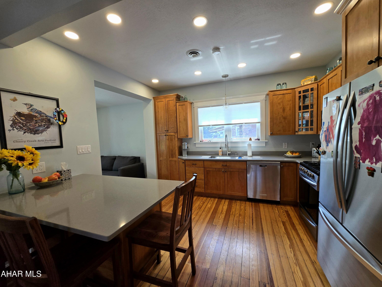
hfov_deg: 106.2
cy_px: 144
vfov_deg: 89.9
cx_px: 191
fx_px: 143
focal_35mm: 13
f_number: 2.2
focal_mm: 2.2
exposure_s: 1/120
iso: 80
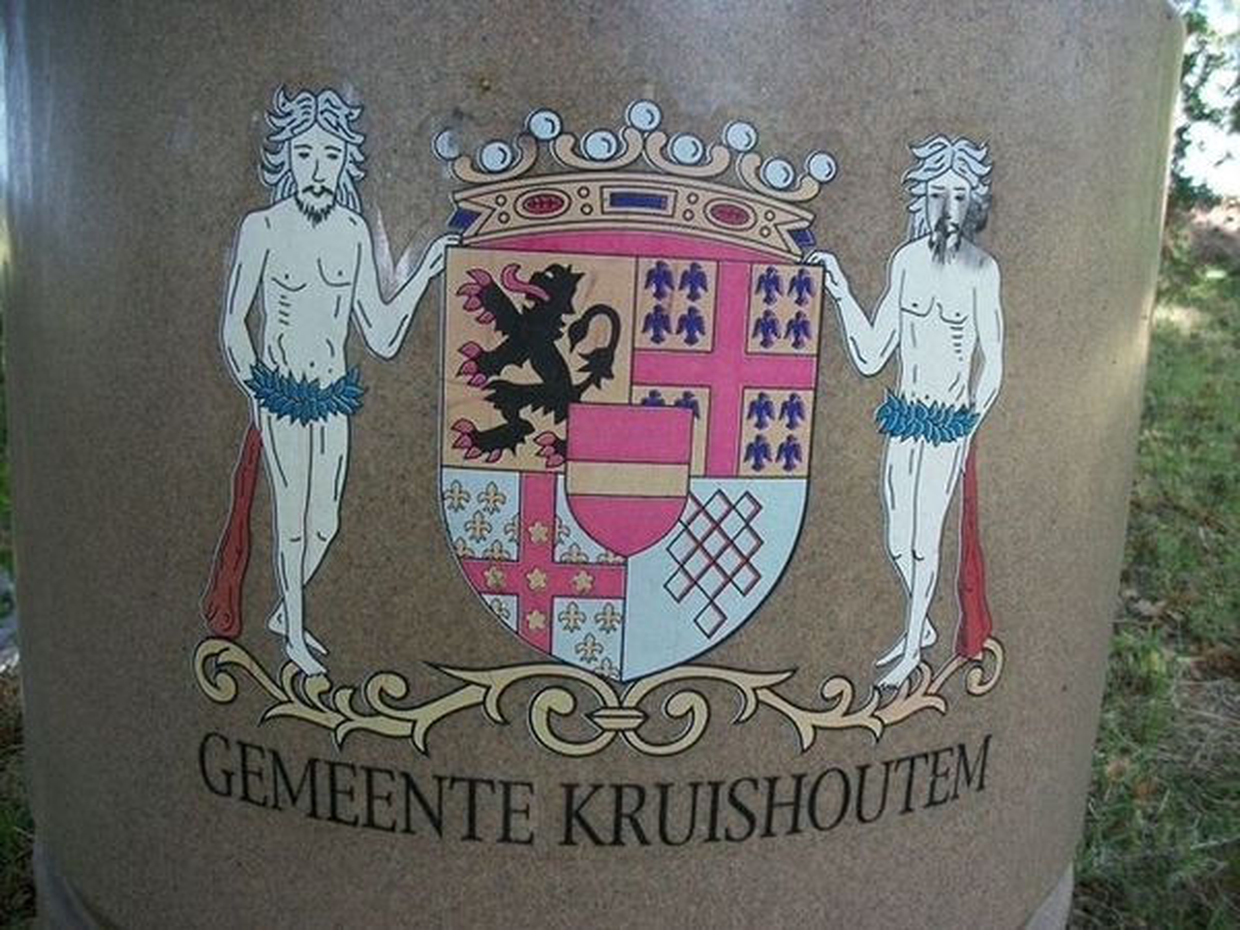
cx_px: 620
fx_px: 1146
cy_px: 465
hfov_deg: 56.8
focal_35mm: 32
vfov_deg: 44.2
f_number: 2.9
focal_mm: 5.7
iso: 80
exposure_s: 1/160
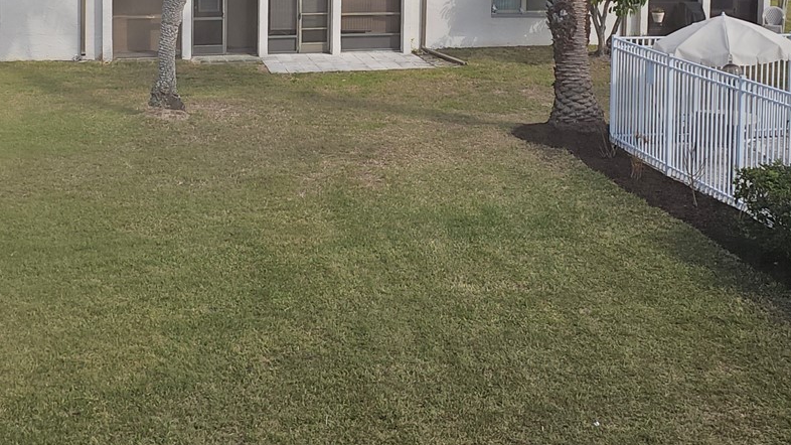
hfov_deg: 40.6
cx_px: 386
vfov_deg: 22.4
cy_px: -27
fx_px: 1070
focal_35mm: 51
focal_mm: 6.3
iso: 10
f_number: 1.7
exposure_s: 1/476
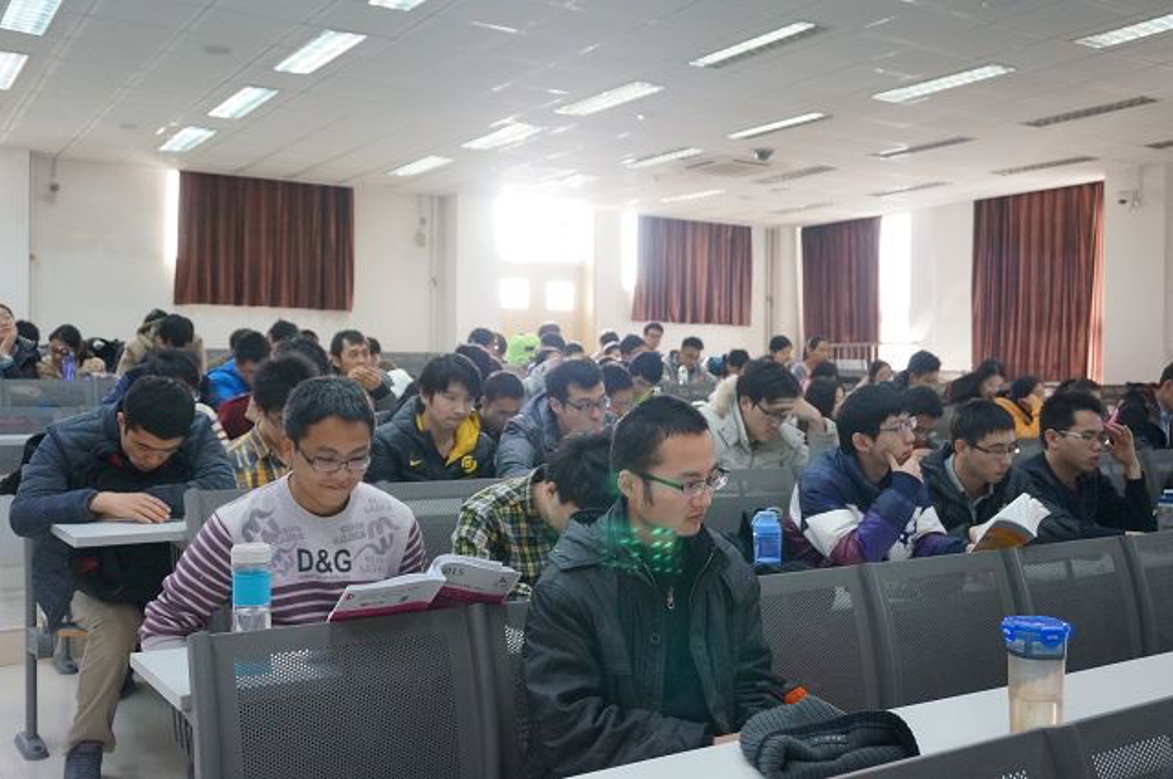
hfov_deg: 53.2
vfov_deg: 36.8
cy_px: 390
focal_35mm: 36
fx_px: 1172
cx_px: 586
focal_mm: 24
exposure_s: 1/160
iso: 2000
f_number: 4.5
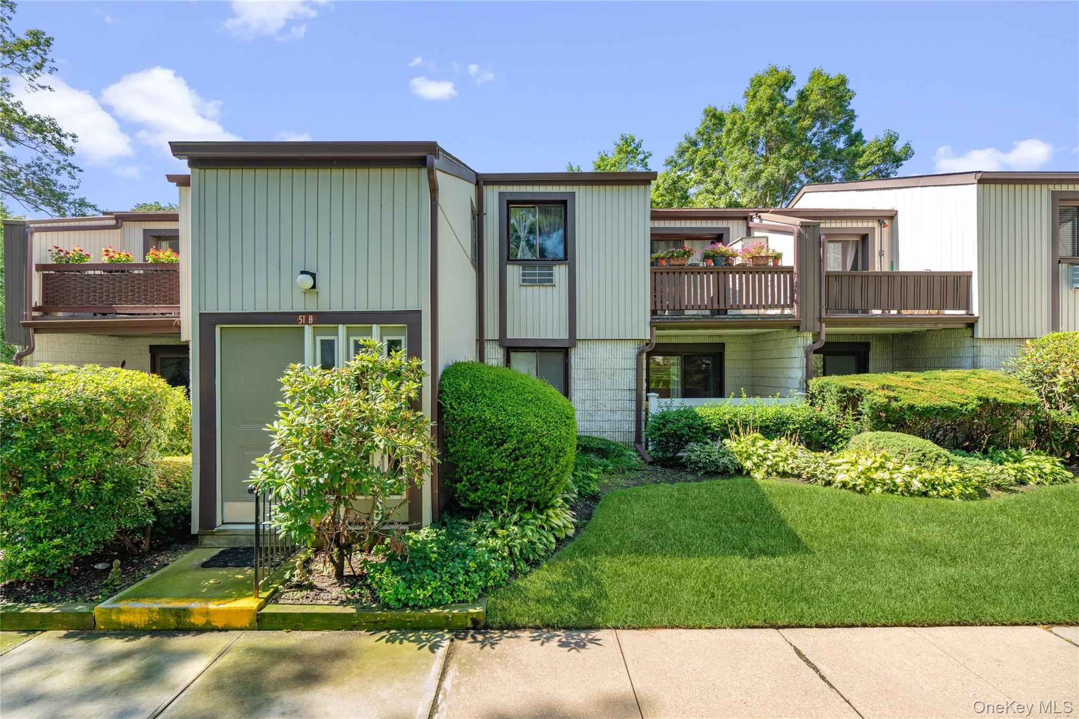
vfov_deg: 73.7
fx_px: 479
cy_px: 360
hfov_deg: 96.7
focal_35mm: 16
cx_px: 540
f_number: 5.6
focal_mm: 16
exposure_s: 1/200
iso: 250
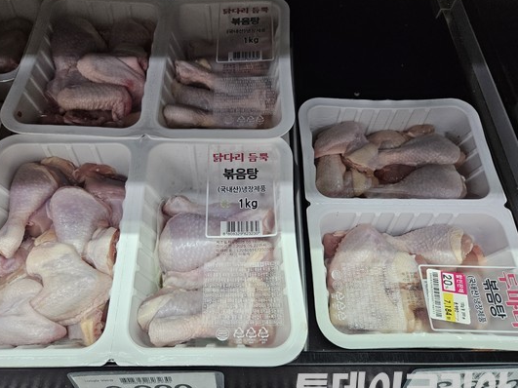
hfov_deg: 67.2
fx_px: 389
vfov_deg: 53.0
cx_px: 233
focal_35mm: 26
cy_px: 205
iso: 250
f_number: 1.8
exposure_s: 1/120
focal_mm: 5.4
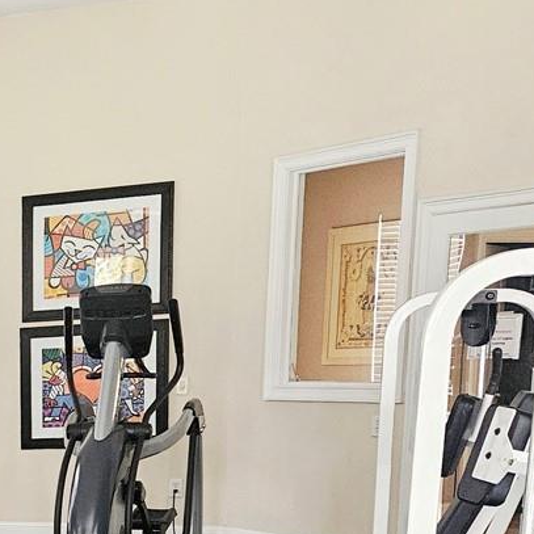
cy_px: 615
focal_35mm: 80
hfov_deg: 18.5
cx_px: -329
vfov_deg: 20.4
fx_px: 1396
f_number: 1.8
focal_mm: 5.4
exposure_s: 1/120
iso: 1000
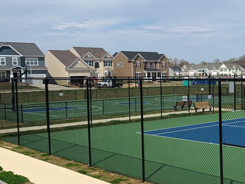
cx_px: 201
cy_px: 105
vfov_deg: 25.6
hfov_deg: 32.7
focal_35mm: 57
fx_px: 404
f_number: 1.8
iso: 25
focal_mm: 4.25
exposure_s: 1/3521
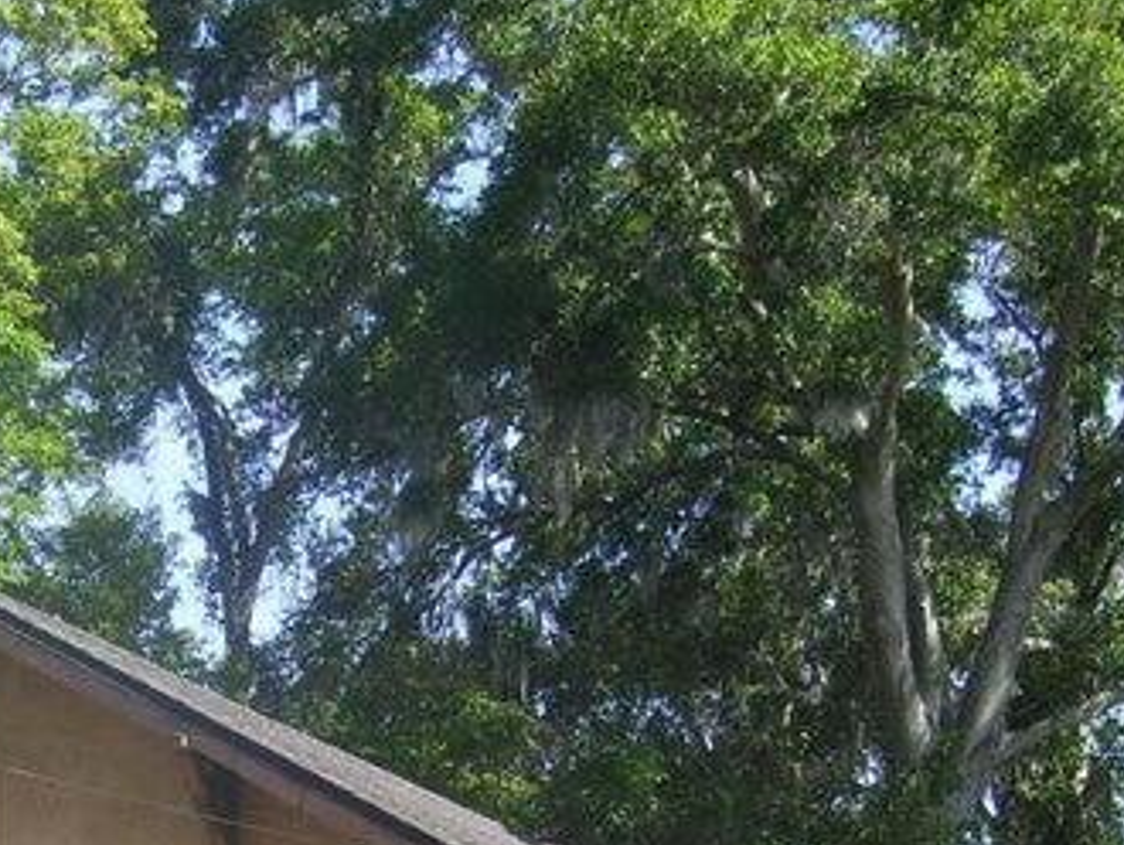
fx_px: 3022
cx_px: 155
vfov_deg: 15.3
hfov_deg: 20.7
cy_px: 1019
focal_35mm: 93
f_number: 2.7
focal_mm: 6
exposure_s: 1/400
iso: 80
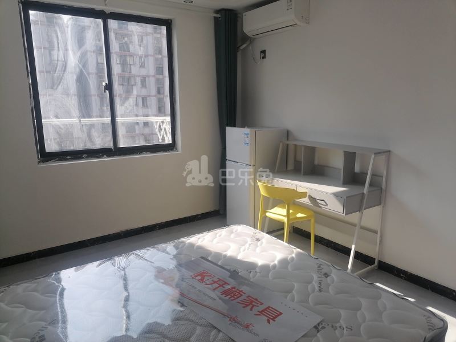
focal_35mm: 27
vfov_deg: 51.4
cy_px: 171
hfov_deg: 65.3
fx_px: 356
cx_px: 228
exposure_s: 1/454
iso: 50
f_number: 1.8
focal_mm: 5.3
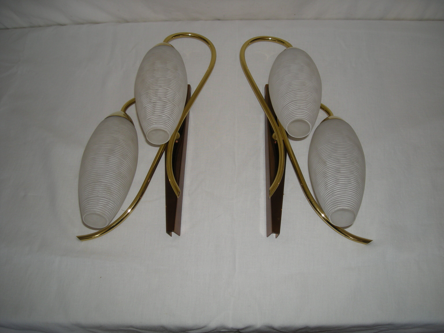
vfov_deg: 40.7
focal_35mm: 35
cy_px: 166
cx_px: 222
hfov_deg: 52.6
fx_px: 449
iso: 50
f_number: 2.8
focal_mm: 5.7
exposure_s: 1/34.5
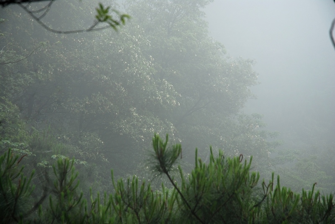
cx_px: 168
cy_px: 112
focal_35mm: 105
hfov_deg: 19.4
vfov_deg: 13.1
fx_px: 978
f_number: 4.5
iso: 100
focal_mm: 70
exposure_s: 1/125
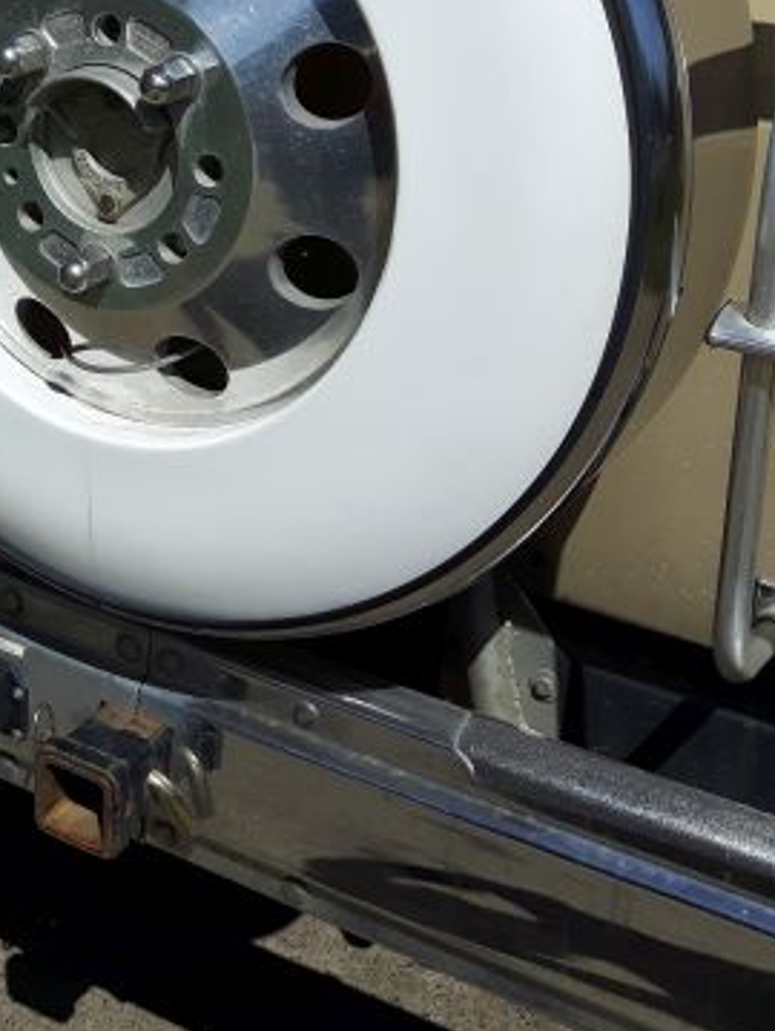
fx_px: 2056
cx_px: 89
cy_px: 172
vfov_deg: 27.4
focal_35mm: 69
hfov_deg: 20.9
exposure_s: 1/3155
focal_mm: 3.7
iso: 40
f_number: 1.9
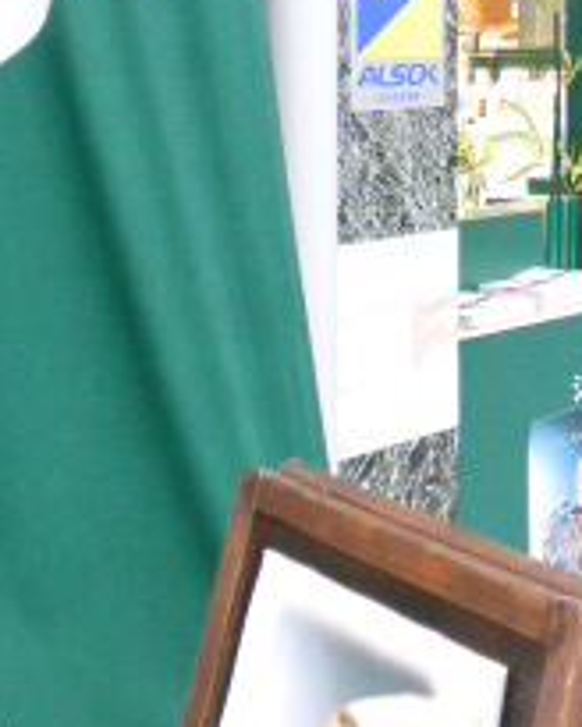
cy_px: 60
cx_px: 848
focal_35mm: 73
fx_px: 1572
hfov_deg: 18.7
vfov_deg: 25.2
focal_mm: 4.3
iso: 400
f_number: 2.8
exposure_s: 1/50
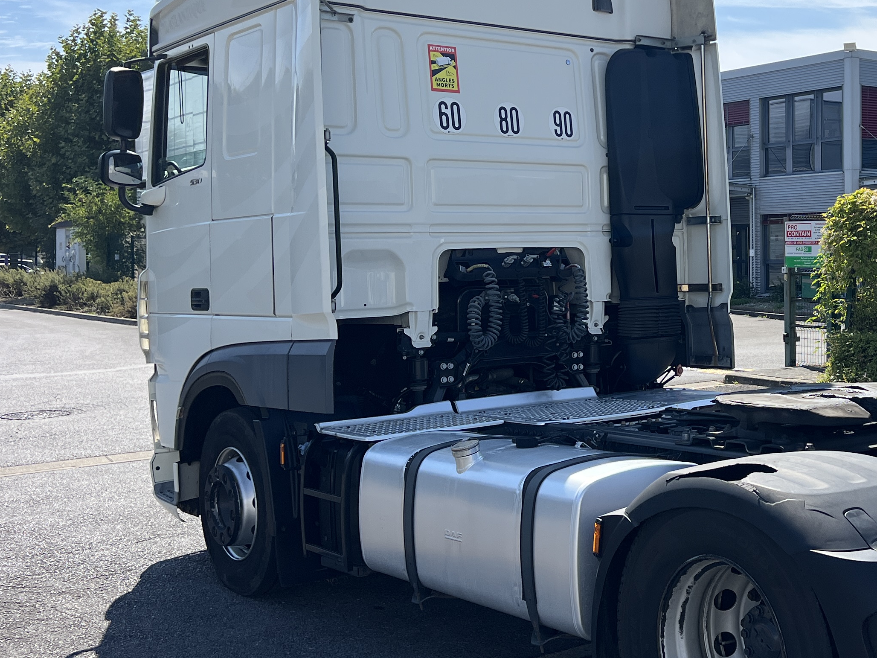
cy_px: 265
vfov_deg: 28.5
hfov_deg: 36.1
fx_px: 1292
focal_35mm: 51
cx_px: 712
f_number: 1.5
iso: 50
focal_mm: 5.7
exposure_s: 1/4831
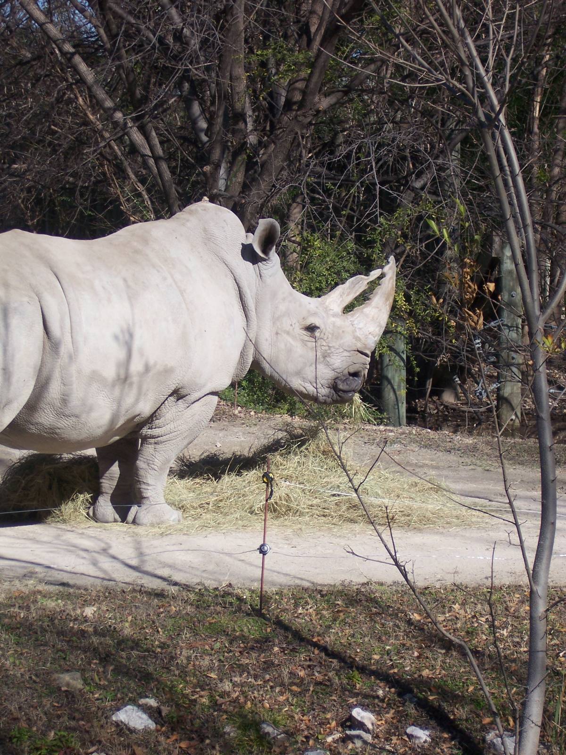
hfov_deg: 11.2
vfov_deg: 14.9
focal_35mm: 132
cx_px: 283
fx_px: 2878
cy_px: 378
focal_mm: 22
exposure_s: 1/500
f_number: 4.8
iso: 80
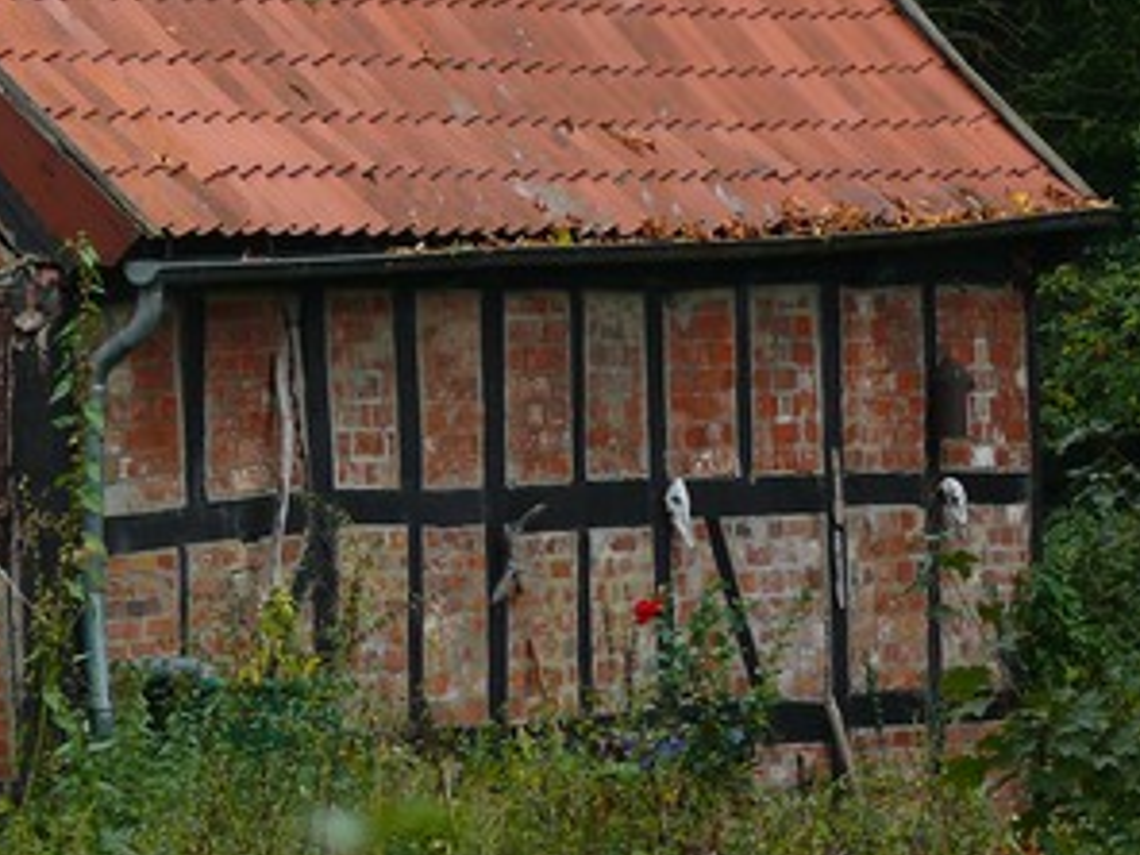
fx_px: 13338
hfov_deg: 4.9
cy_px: -35
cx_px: 412
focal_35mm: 405
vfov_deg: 3.7
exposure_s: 1/100
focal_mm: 33.8
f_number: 3.6
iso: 100
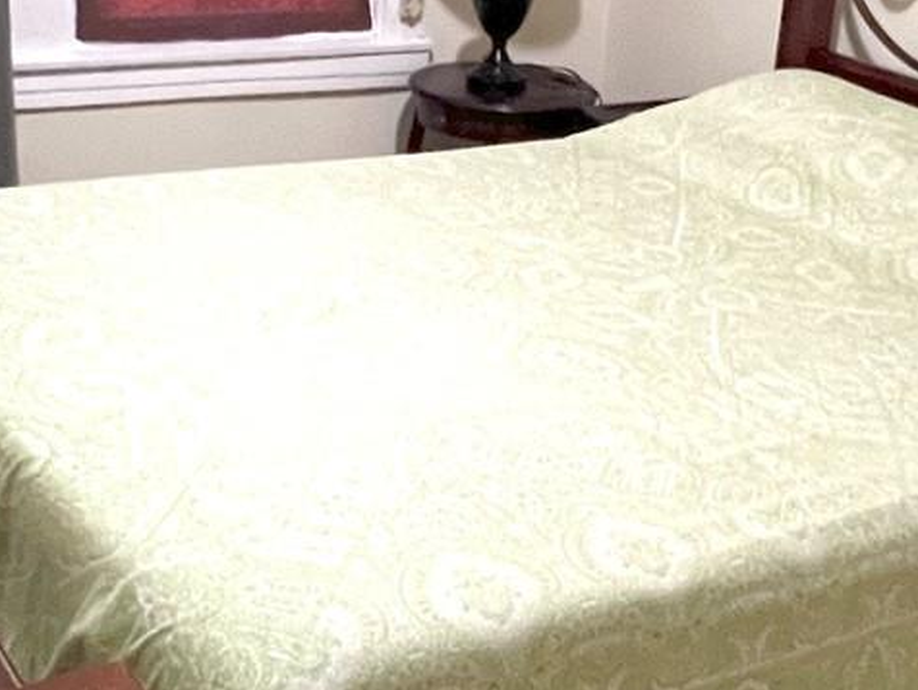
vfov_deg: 26.1
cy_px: 307
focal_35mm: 56
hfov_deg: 34.2
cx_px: 549
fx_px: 1486
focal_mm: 1.57
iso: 800
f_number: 1.8
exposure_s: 1/60
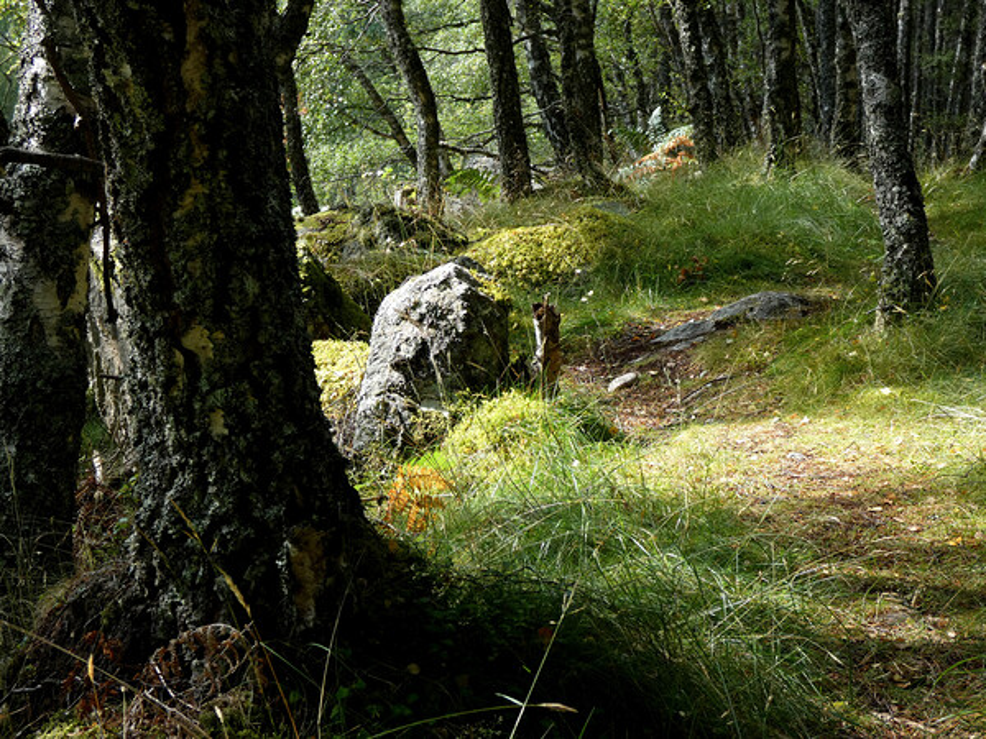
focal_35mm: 90
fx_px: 2564
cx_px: 493
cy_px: 370
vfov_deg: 16.4
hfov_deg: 21.8
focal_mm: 16
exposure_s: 1/80
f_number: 4.7
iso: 125
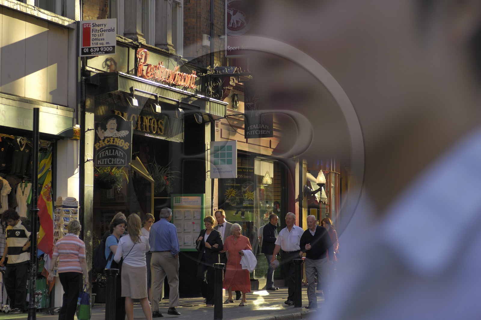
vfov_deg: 13.0
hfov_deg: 19.5
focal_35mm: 105
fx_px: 1401
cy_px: 160
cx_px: 240
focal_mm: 70
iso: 100
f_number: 4.5
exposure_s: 1/200
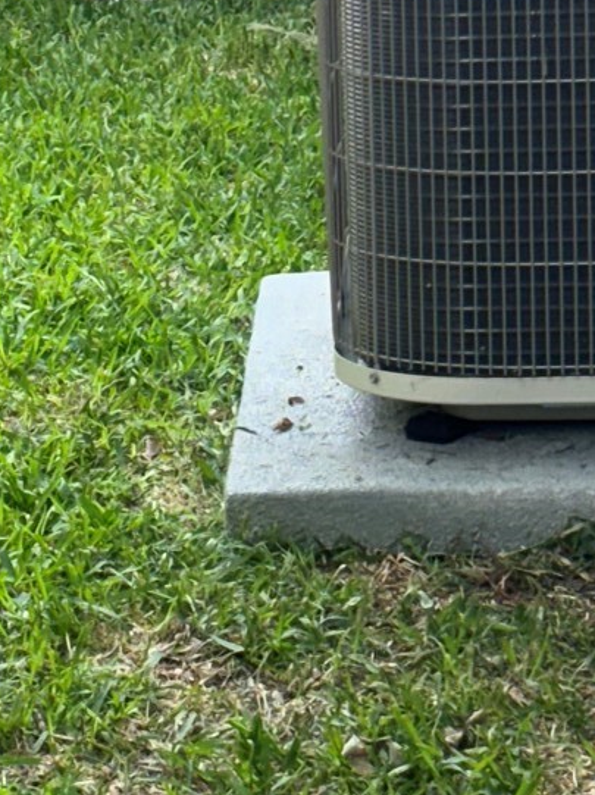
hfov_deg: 7.5
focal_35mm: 197
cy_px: 166
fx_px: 4520
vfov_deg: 10.0
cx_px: -156
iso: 32
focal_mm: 5.96
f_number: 1.6
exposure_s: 1/250
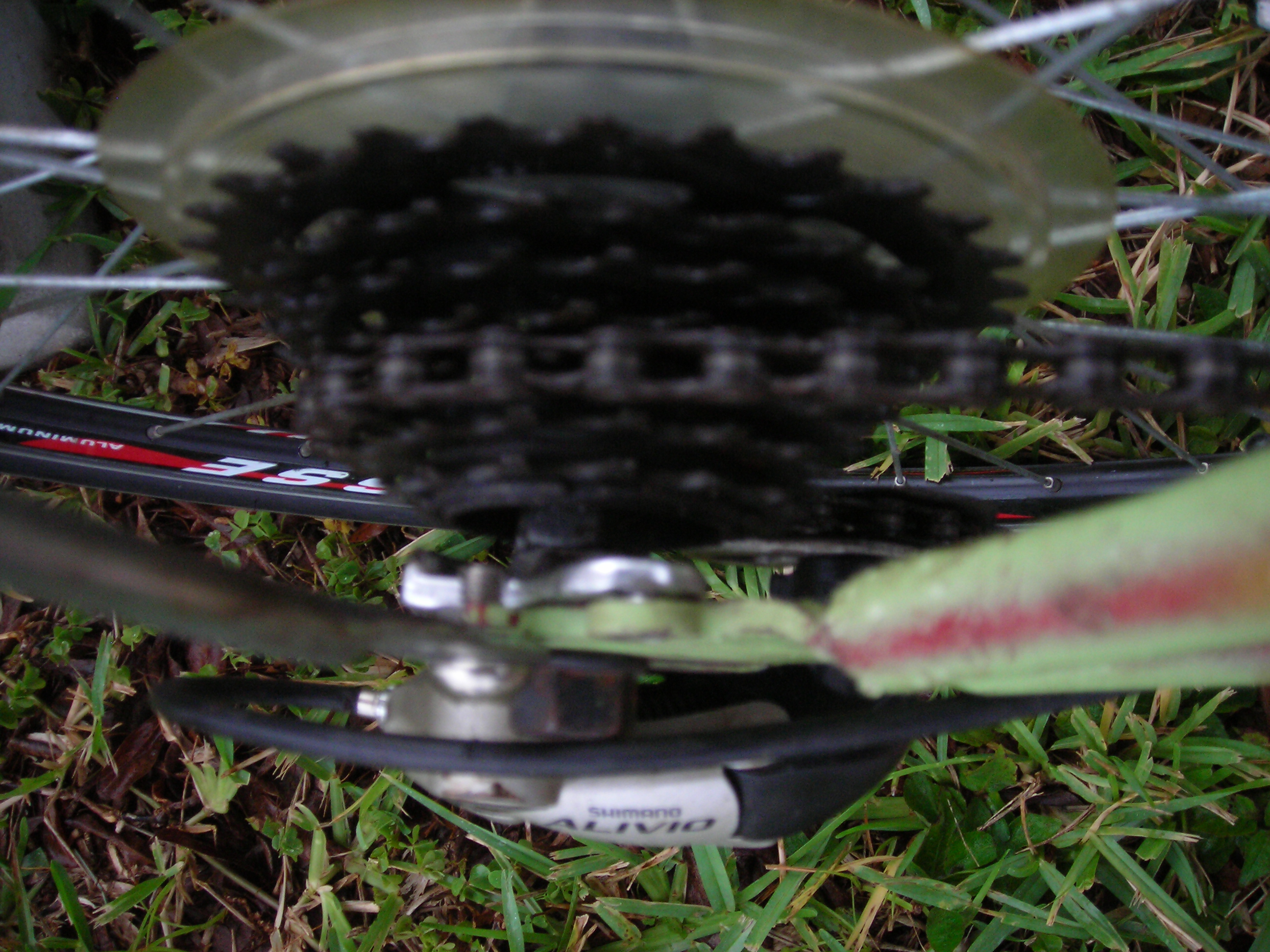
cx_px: 635
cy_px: 476
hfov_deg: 49.0
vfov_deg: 37.7
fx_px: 1394
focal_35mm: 38
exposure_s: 1/30
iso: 200
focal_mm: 6.3
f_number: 3.2
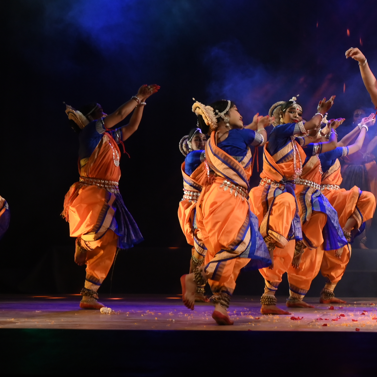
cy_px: 74
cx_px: 372
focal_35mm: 94
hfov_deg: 18.1
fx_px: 1158
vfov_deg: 18.3
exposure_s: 1/200
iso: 1250
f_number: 6.3
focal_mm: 34
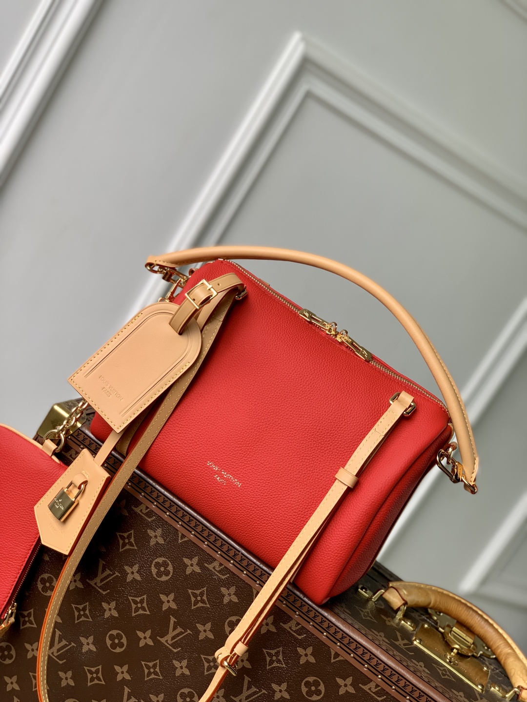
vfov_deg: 36.8
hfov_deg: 28.0
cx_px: 264
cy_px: 351
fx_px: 1056
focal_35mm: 52
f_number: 2.4
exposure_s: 1/122
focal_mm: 6
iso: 25
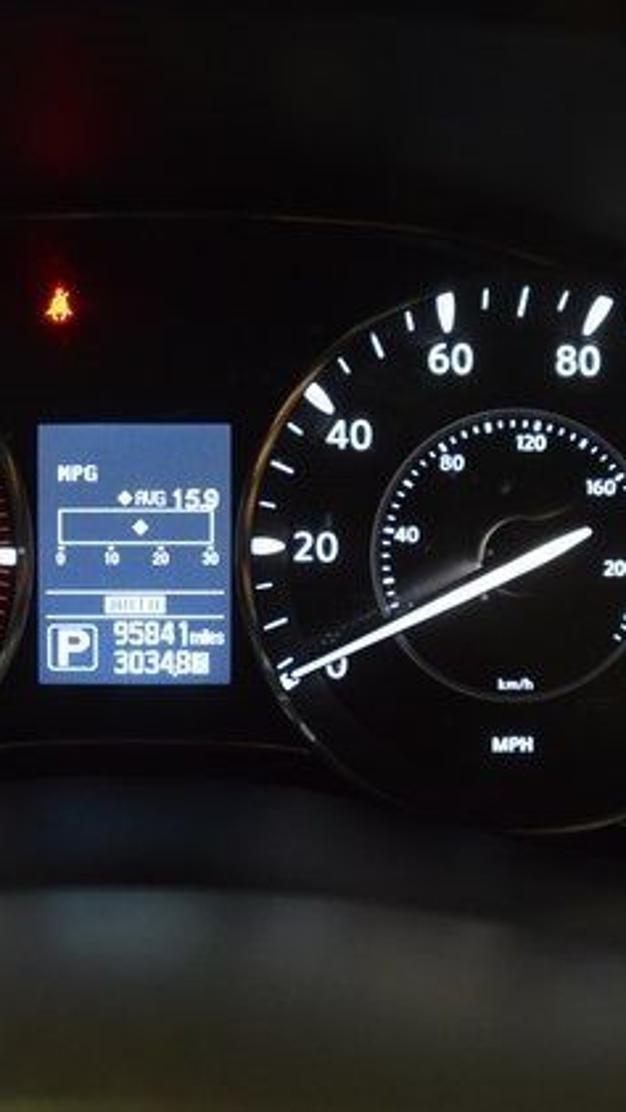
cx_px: 143
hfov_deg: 27.3
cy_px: 551
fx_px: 1268
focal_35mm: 43
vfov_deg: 47.3
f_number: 3.5
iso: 2000
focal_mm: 18
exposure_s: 1/60
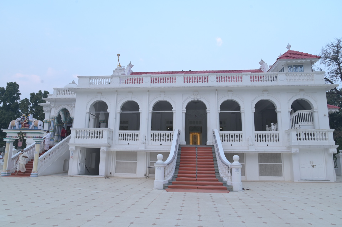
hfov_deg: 73.8
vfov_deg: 53.1
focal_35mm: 24
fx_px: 228
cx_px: 171
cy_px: 114
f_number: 7.1
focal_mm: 24
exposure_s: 1/100
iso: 500
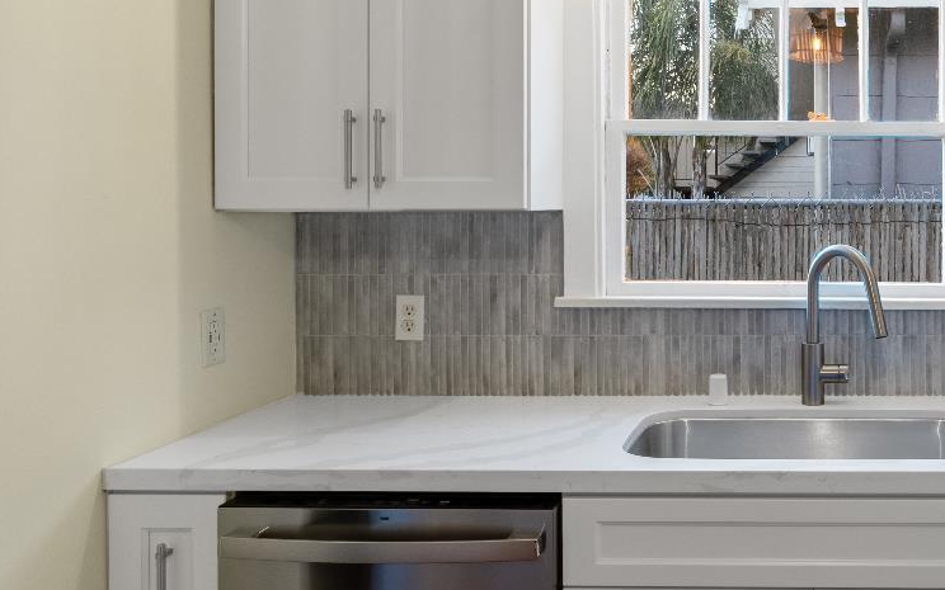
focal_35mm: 37
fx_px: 953
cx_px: 803
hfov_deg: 48.6
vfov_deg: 34.2
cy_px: 217
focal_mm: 18
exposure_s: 1/6
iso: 400
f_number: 8
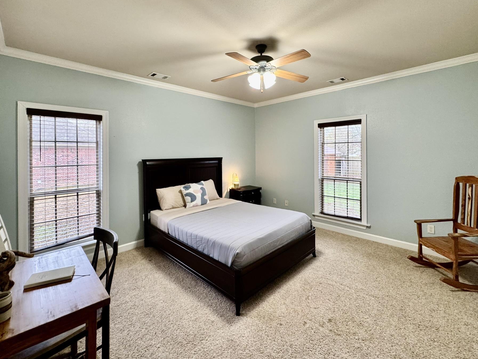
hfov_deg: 94.5
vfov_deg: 77.7
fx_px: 221
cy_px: 155
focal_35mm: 16
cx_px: 239
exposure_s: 1/60
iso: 250
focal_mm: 2.22
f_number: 2.2
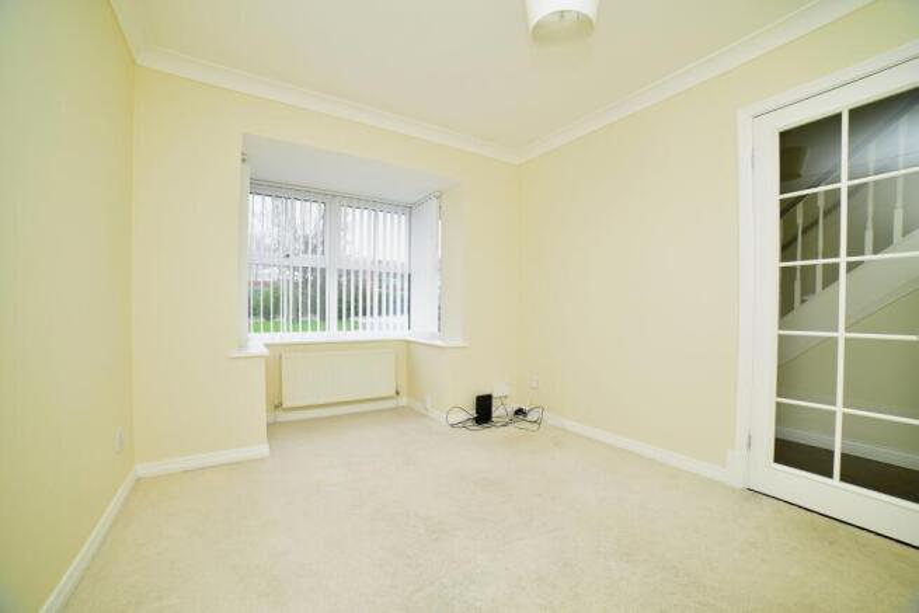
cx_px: 460
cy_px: 306
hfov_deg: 104.2
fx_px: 357
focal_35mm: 14
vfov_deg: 81.2
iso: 200
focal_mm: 14
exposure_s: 1/8
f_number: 8
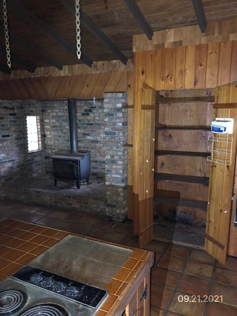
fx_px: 256
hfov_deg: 49.7
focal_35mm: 28
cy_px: 158
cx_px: 118
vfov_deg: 63.4
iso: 400
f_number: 1.8
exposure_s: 1/4
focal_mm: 3.99
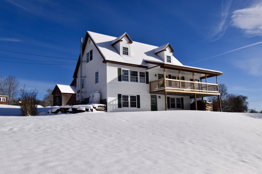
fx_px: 218
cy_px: 87
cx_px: 131
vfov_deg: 43.6
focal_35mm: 30
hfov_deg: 61.9
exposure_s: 1/640
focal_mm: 20
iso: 200
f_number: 13
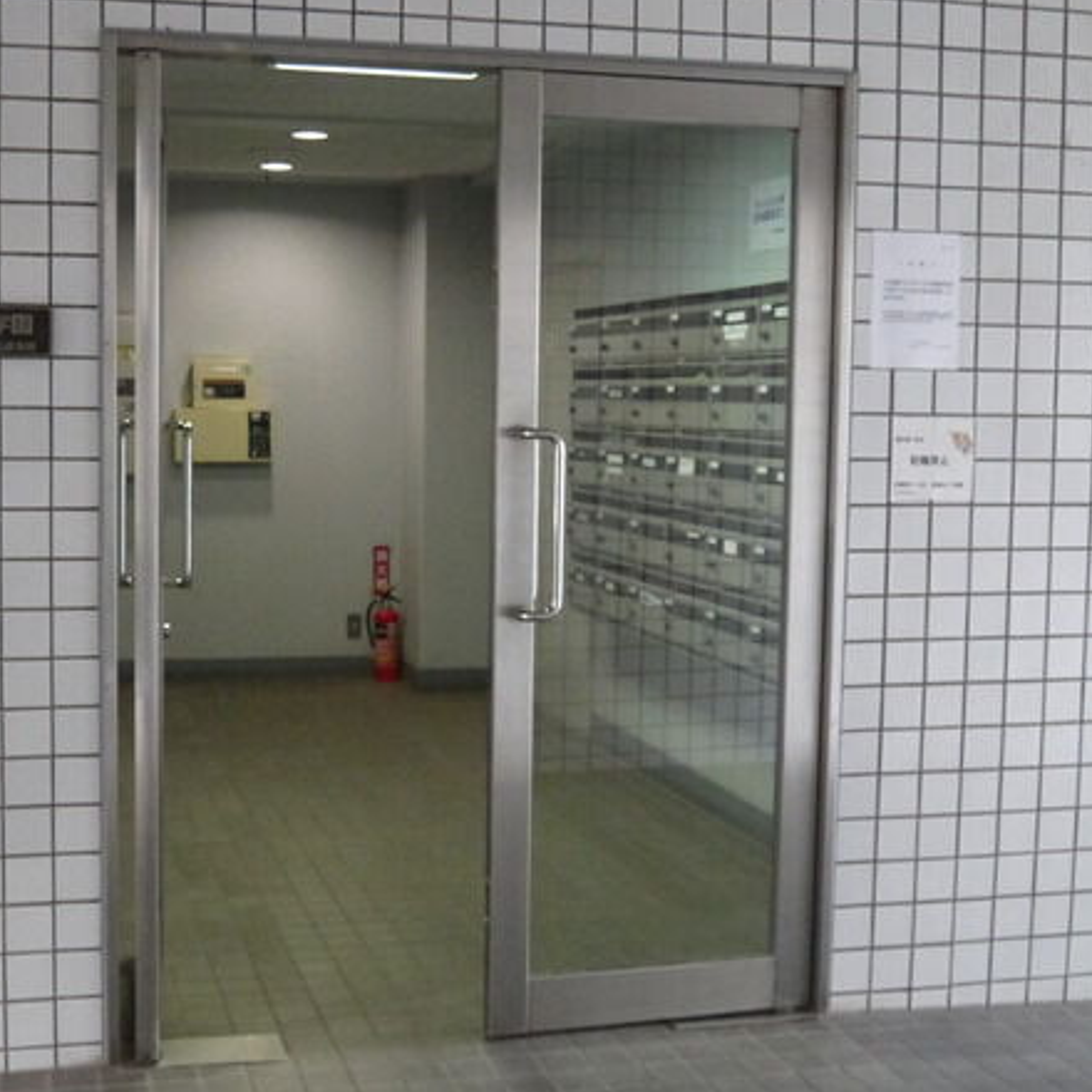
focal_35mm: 47
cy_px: 546
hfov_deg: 35.8
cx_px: 397
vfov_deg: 36.1
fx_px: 1677
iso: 1600
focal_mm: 14
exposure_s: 1/160
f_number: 3.5
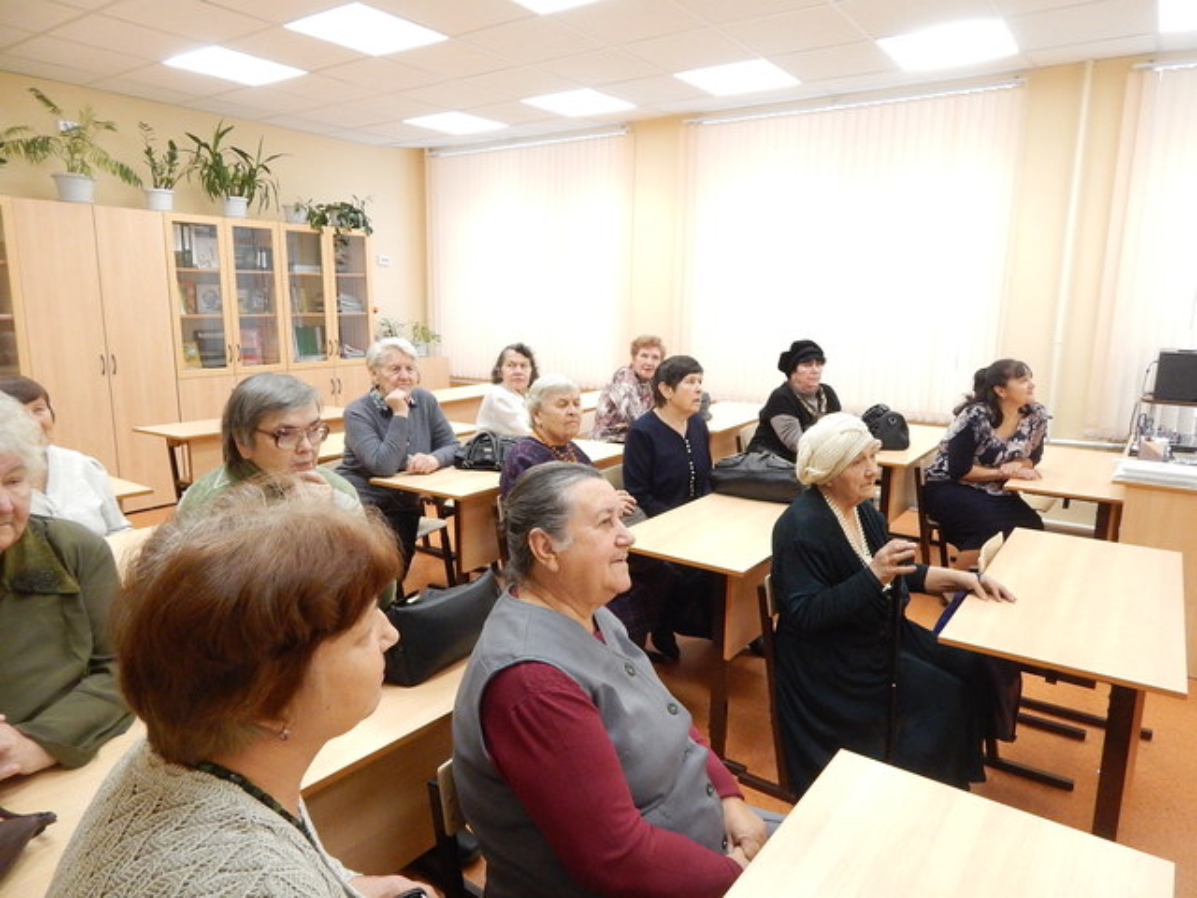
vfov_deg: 58.9
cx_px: 598
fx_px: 795
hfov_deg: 73.9
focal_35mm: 23
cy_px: 449
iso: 200
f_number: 3
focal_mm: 4
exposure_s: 1/30
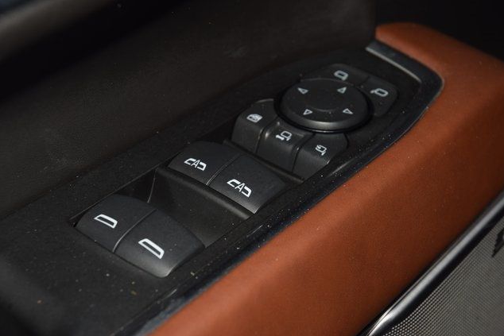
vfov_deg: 12.9
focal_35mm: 106
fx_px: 1484
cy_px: 169
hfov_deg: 19.3
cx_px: 254
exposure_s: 1/125
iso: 100
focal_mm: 70
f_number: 8
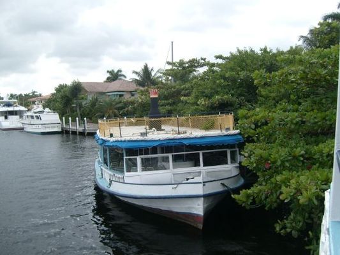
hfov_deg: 52.6
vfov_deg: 40.7
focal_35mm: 35
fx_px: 344
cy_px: 128
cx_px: 170
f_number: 7.1
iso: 80
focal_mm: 5.8
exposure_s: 1/125
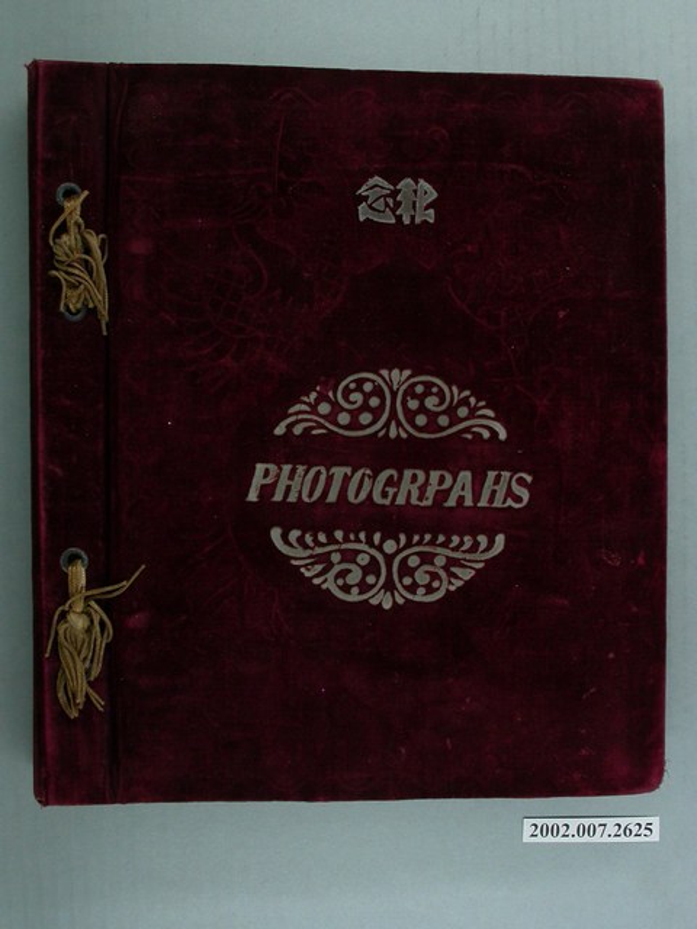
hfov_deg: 32.9
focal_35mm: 44
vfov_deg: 42.9
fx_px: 1181
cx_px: 348
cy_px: 464
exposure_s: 1/30
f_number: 4.4
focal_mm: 9.1
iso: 100
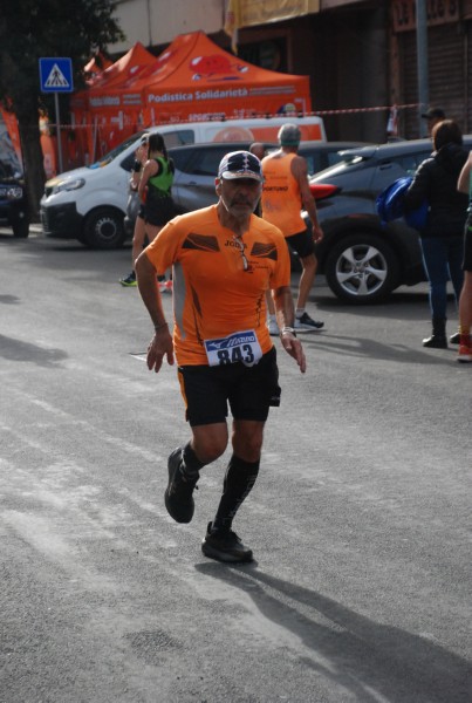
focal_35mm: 105
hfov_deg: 13.1
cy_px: 352
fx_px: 2054
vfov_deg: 19.4
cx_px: 236
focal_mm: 70
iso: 1000
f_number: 5.6
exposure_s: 1/1250
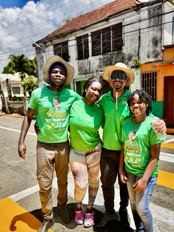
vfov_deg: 63.1
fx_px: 188
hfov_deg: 49.6
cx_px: 100
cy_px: 133
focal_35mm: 28
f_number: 1.78
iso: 80
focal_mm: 6.76
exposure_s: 1/1597
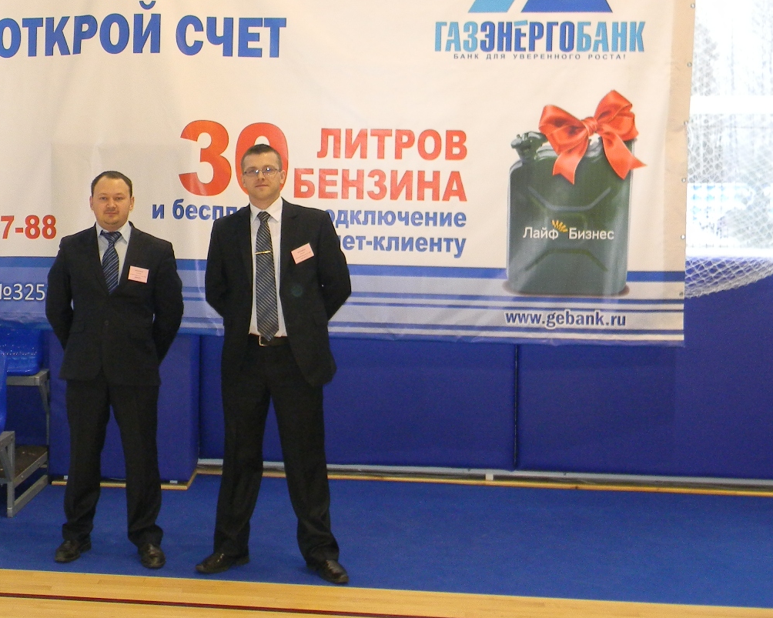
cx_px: 186
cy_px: 221
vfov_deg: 27.0
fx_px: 1281
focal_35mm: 56
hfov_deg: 32.9
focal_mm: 6.4
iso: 238
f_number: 3.7
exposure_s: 1/30
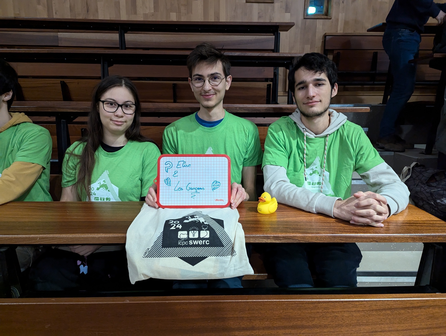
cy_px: 168
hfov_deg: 71.5
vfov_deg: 56.9
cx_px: 223
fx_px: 310
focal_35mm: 24
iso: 1655
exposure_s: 1/38.6
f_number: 1.85
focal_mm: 6.81
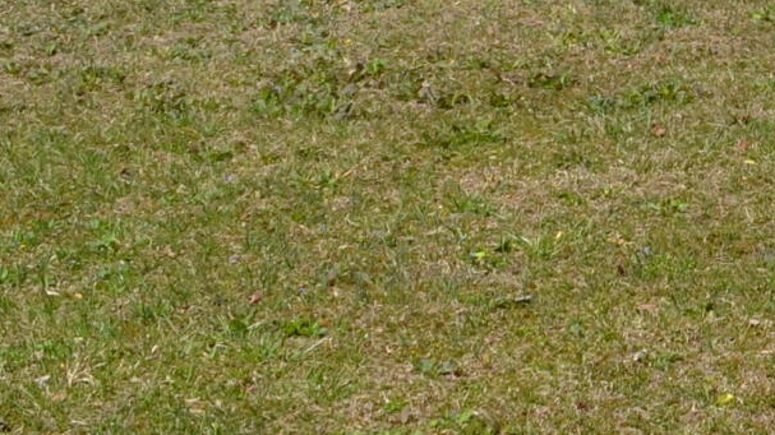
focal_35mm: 155
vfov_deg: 7.4
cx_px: 1253
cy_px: -550
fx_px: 3184
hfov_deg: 12.9
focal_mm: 20
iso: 100
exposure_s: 1/250
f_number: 8
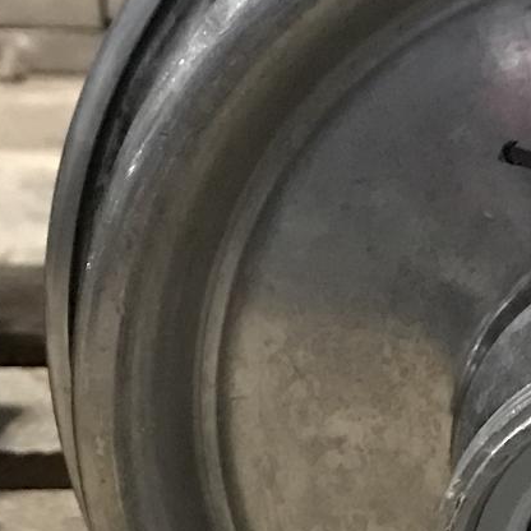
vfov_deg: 11.9
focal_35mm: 144
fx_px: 2499
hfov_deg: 11.9
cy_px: 611
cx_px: 588
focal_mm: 3.99
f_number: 1.8
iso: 80
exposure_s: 1/6
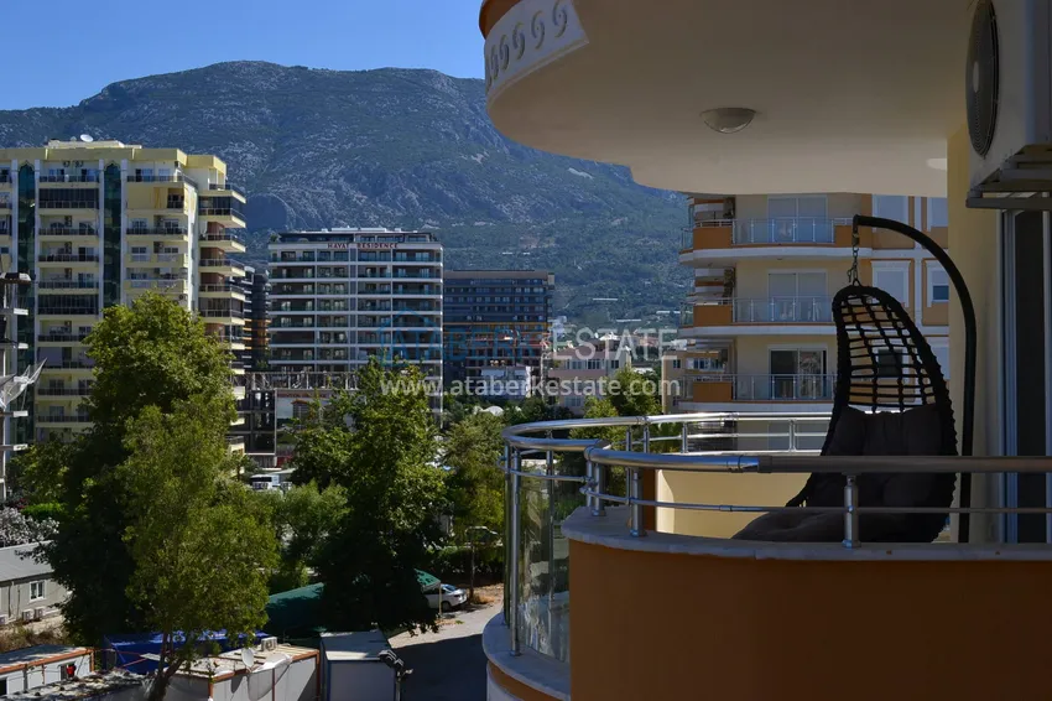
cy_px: 350
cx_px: 526
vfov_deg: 28.1
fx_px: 1402
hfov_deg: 41.1
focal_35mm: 48
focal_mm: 32
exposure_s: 1/500
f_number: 11
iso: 400
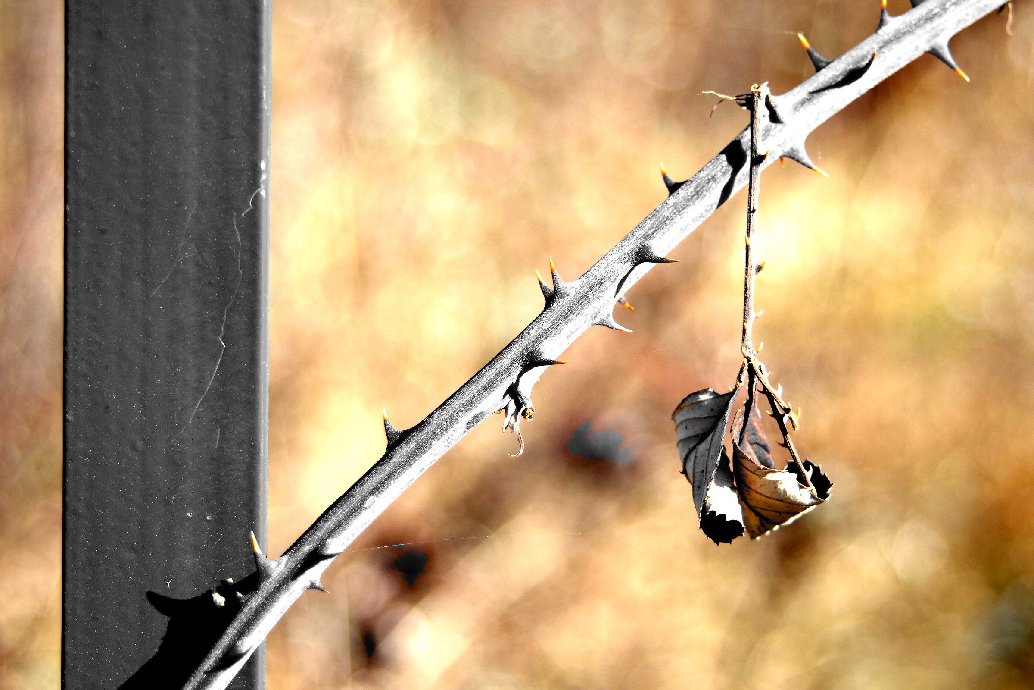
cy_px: 345
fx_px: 3016
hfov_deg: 19.5
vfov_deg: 13.0
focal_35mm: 105
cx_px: 517
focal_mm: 70
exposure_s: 1/160
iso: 100
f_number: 5
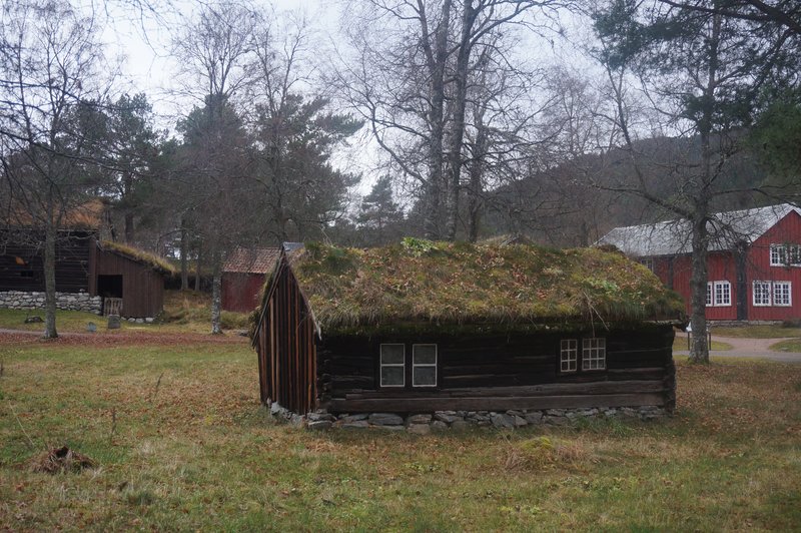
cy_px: 266
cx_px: 400
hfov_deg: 46.4
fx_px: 934
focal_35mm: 42
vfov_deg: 31.8
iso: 400
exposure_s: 1/160
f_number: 4.5
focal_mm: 28
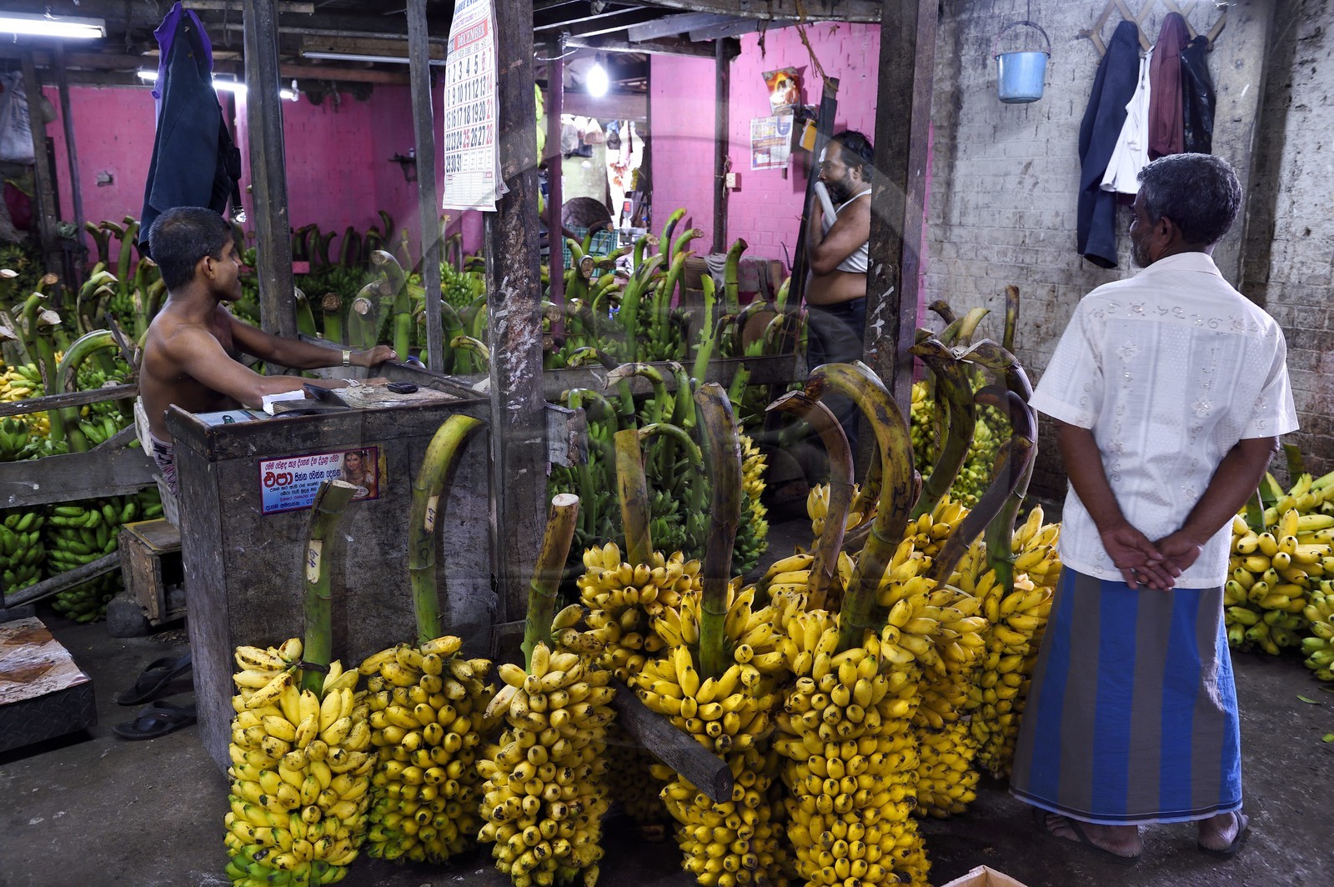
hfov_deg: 60.3
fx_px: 1148
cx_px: 667
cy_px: 444
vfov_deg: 42.3
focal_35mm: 31
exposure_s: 1/20
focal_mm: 31
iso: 1600
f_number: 5.6
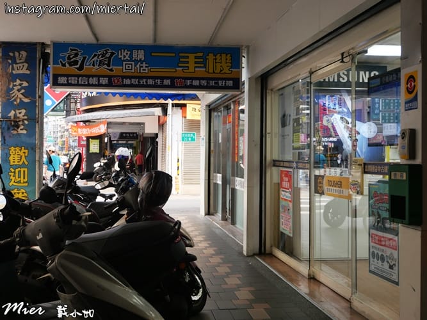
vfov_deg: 32.9
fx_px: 543
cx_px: 214
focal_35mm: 44
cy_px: 160
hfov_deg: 43.0
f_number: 4.9
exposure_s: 1/60
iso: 250
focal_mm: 22
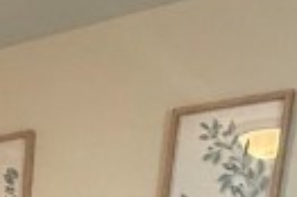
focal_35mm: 114
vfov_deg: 9.7
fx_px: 939
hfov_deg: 15.3
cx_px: -254
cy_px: 559
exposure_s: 1/120
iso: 320
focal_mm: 2.22
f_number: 2.2
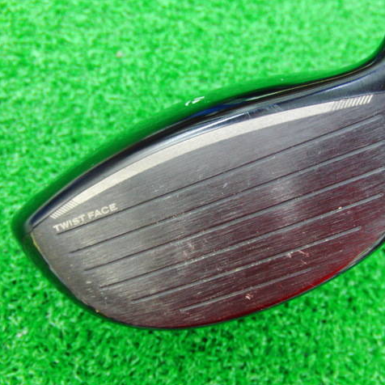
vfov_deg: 38.3
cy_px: 193
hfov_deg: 37.9
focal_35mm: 44
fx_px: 554
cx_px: 256
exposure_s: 1/10
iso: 400
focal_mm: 6.42
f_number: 3.6
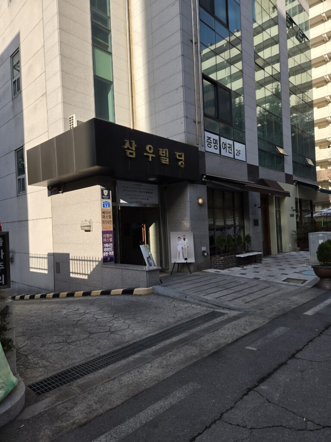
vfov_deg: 73.9
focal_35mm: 23
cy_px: 221
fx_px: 293
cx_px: 166
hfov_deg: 58.9
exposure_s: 1/2586
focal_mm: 5.4
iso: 80
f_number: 1.8
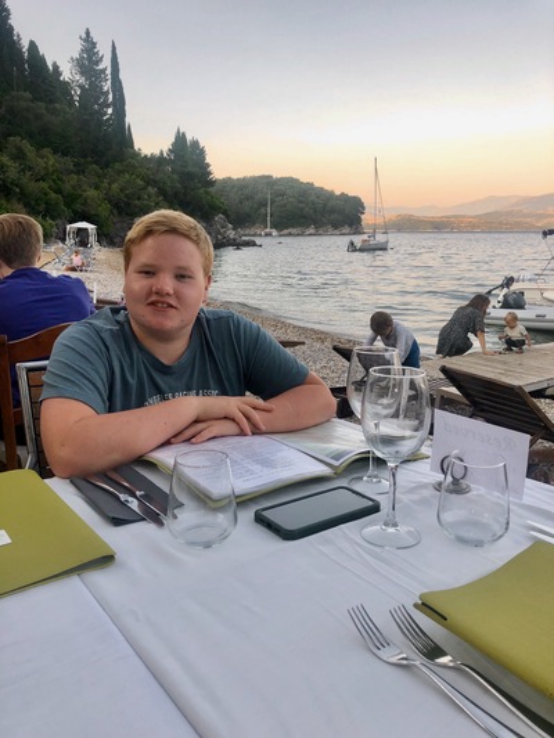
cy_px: 369
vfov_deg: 63.4
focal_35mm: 28
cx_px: 277
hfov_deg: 49.8
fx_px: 597
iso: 32
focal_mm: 3.99
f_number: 1.8
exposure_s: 1/527
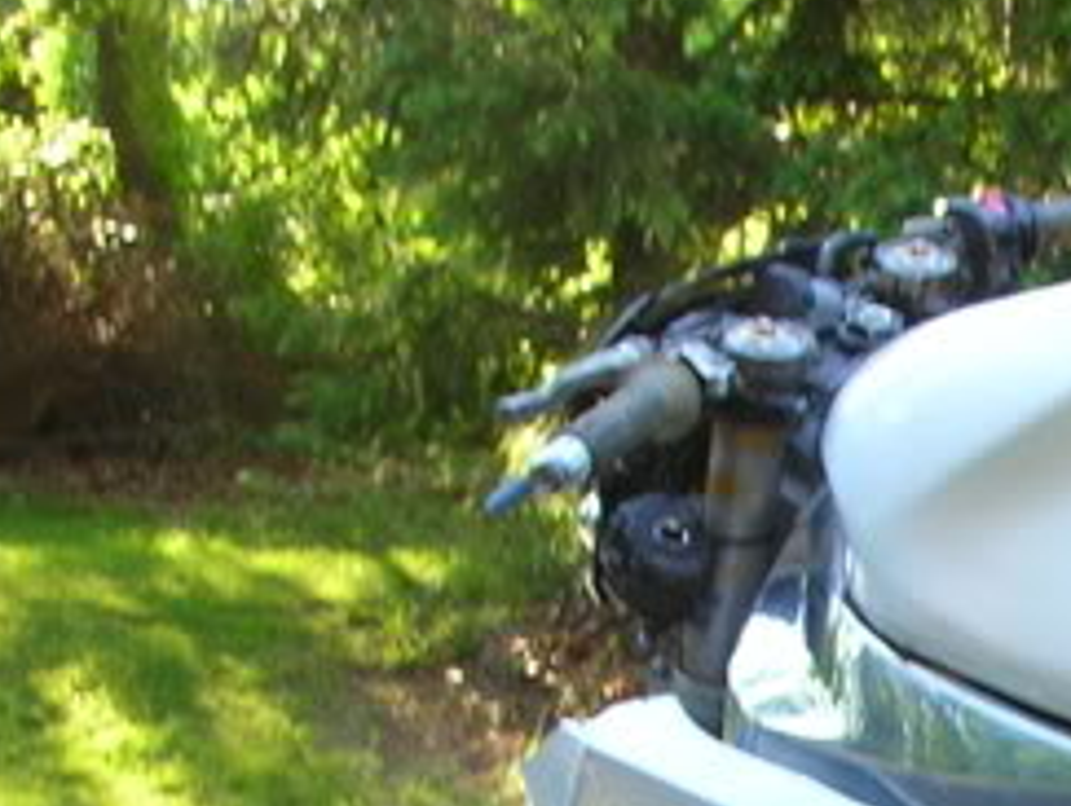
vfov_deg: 12.4
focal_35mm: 115
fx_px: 3563
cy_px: 1145
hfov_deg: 16.2
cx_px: 1371
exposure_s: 1/38.2
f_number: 3
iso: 50
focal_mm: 5.8
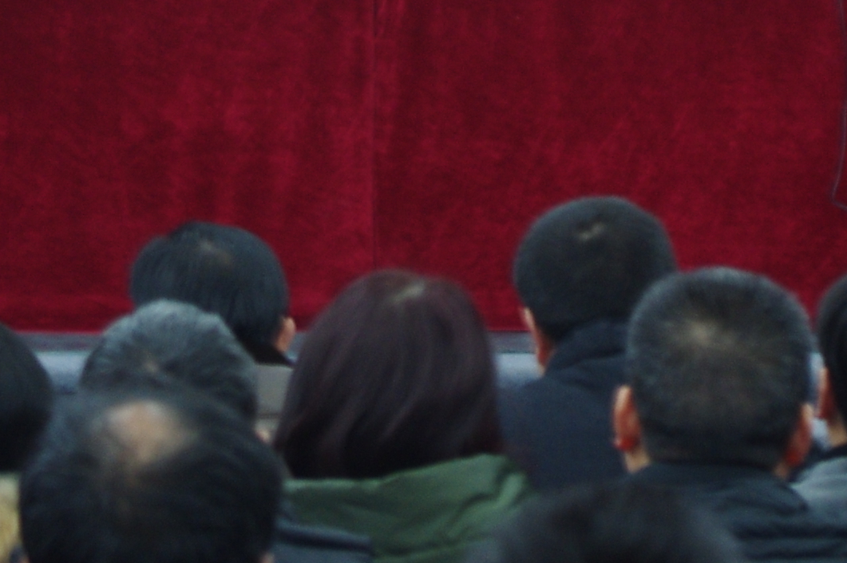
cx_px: 363
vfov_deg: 4.5
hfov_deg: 6.8
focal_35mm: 303
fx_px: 7121
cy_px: -490
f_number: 5.6
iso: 400
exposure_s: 1/2.5
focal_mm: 50
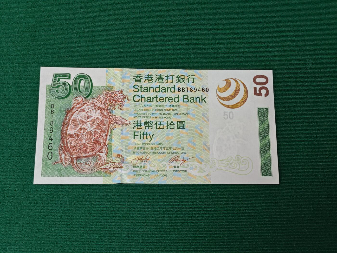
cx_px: 168
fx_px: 487
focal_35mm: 50
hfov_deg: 38.2
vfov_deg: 29.1
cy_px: 126
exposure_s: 1/100
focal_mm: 5.85
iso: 200
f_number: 1.63
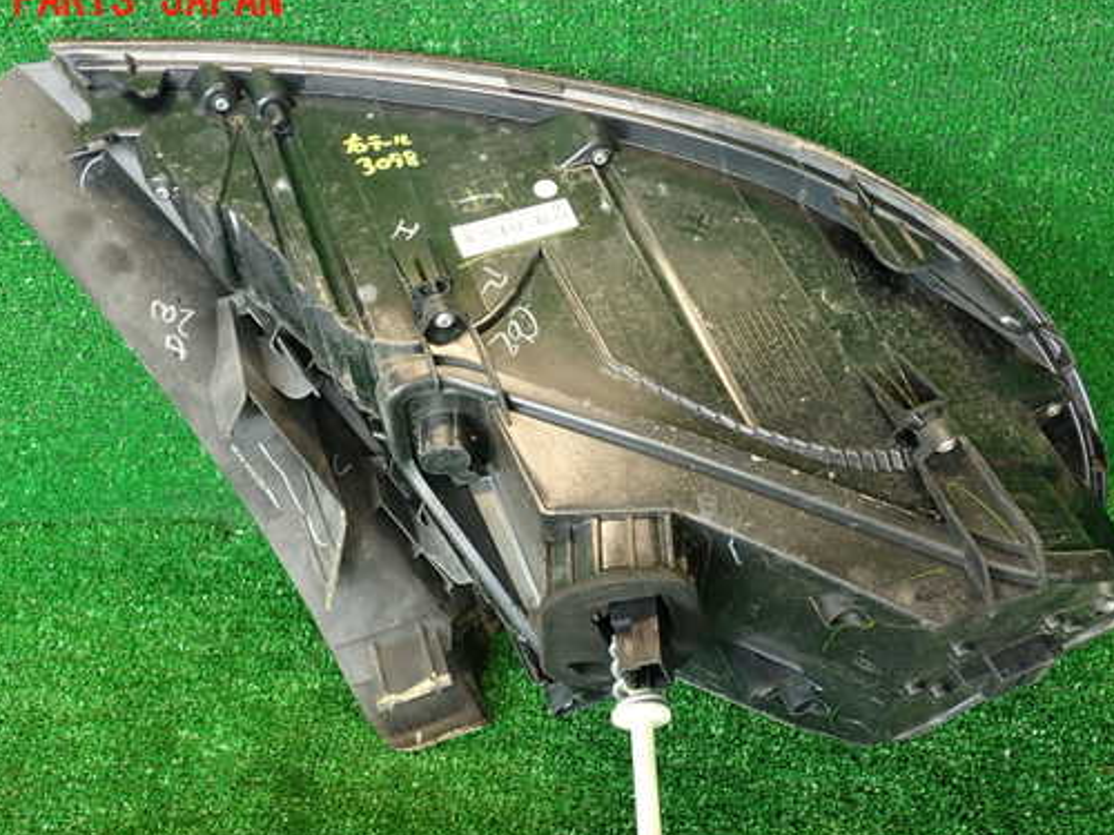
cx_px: 546
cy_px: 474
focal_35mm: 36
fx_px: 1159
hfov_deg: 51.4
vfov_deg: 39.6
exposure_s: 1/30
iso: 200
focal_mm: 5.4
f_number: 2.3
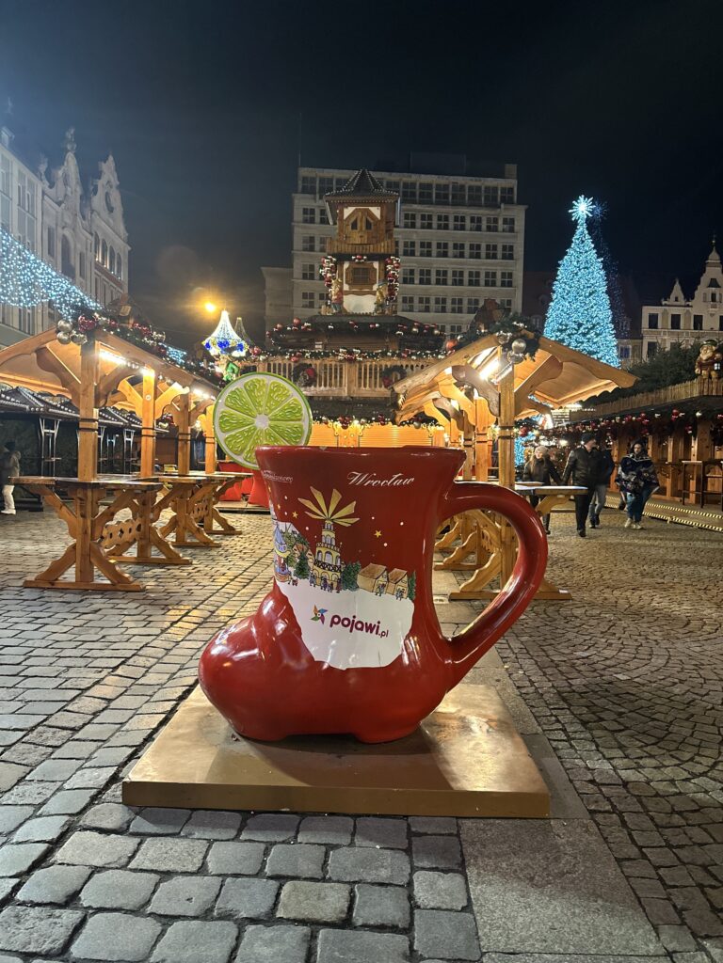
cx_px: 362
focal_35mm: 24
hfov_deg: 56.8
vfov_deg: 71.6
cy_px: 482
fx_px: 668
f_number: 1.78
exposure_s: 1/50
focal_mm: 6.86
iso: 800
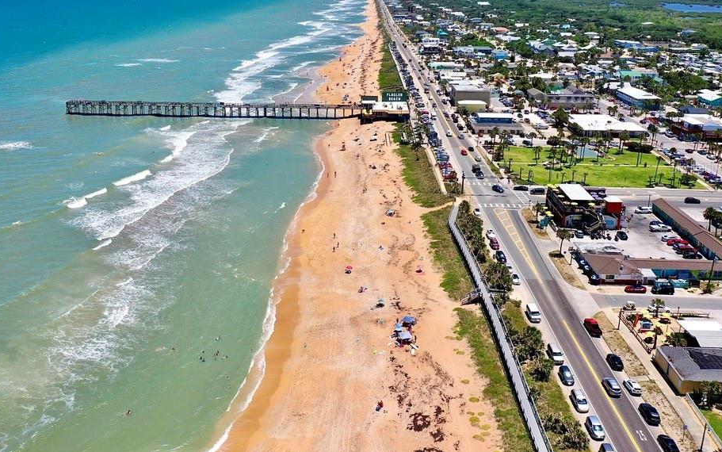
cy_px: 167
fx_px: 669
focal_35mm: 34
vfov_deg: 37.1
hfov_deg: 56.5
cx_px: 312
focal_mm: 10.26
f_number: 6.3
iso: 100
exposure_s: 1/640
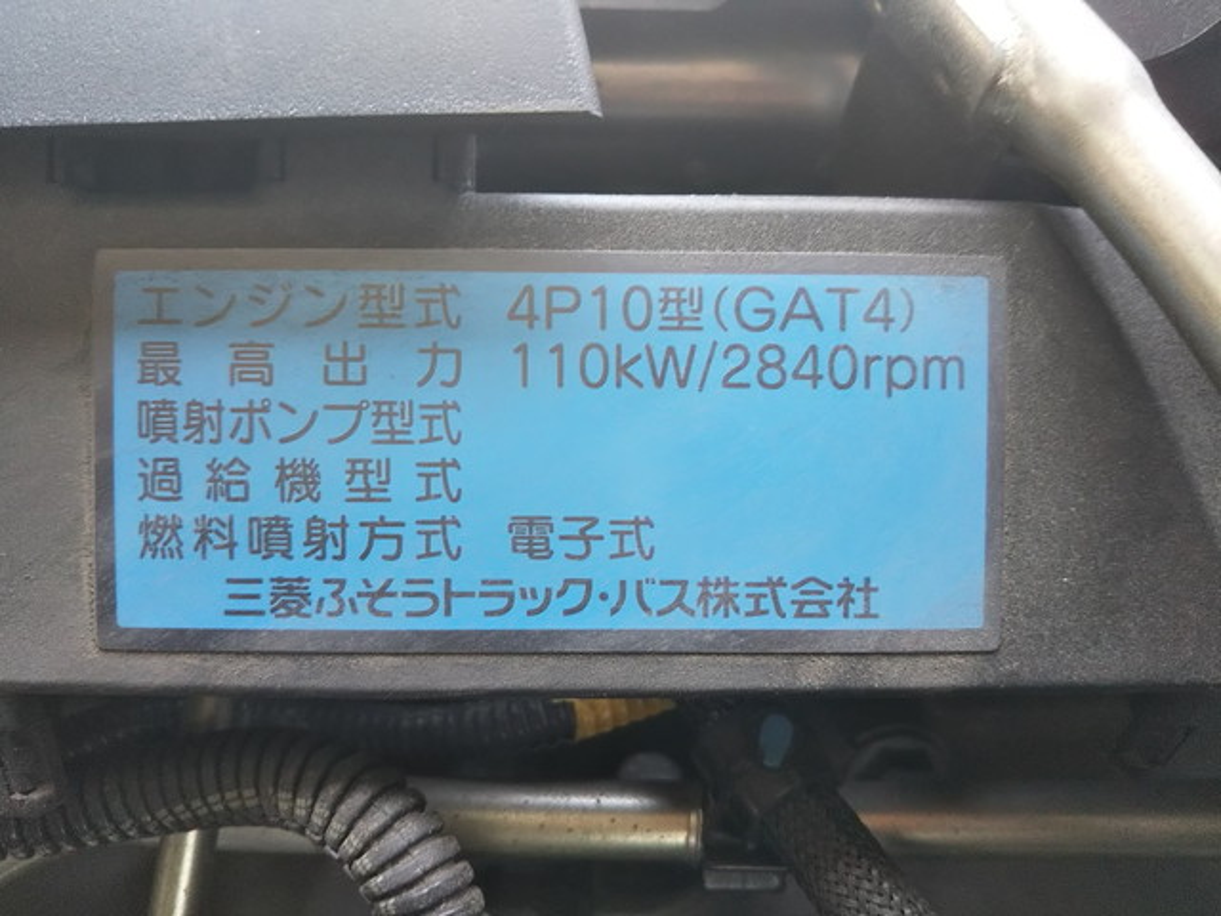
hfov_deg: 60.0
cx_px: 610
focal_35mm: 30
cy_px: 458
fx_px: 1058
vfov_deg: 46.8
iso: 64
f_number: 2.2
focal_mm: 4
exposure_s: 1/30
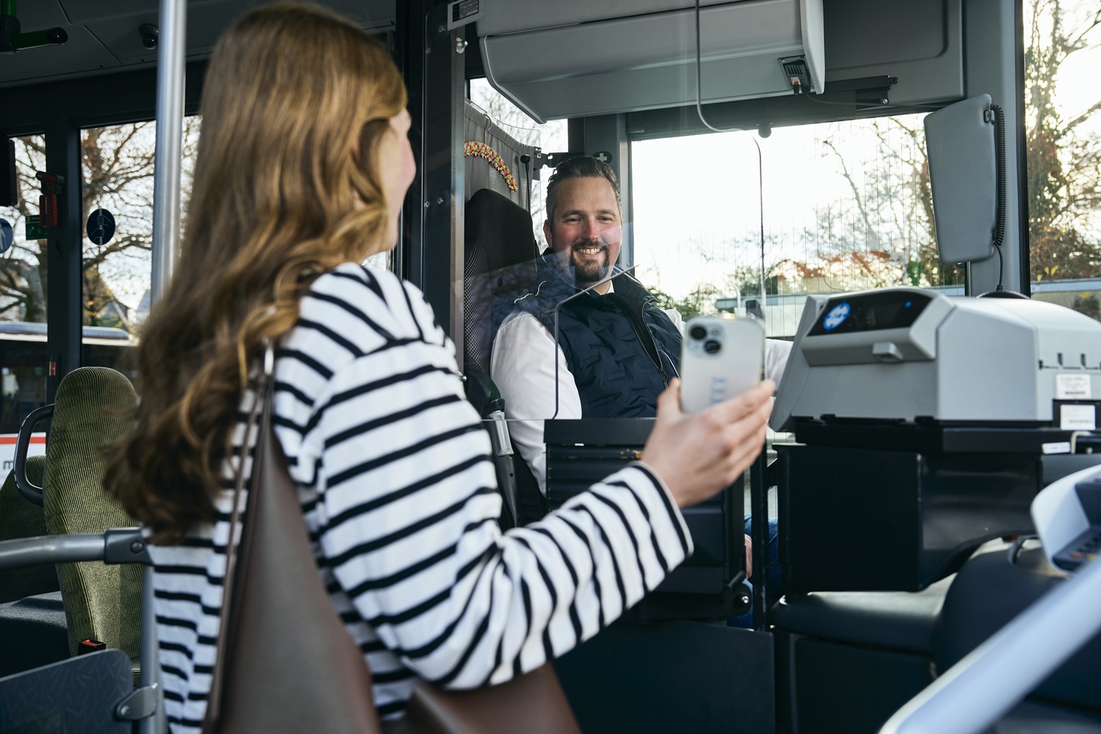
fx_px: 979
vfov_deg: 41.1
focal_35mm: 32
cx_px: 550
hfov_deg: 58.7
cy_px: 367
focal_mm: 32
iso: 400
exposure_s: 1/60
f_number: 4
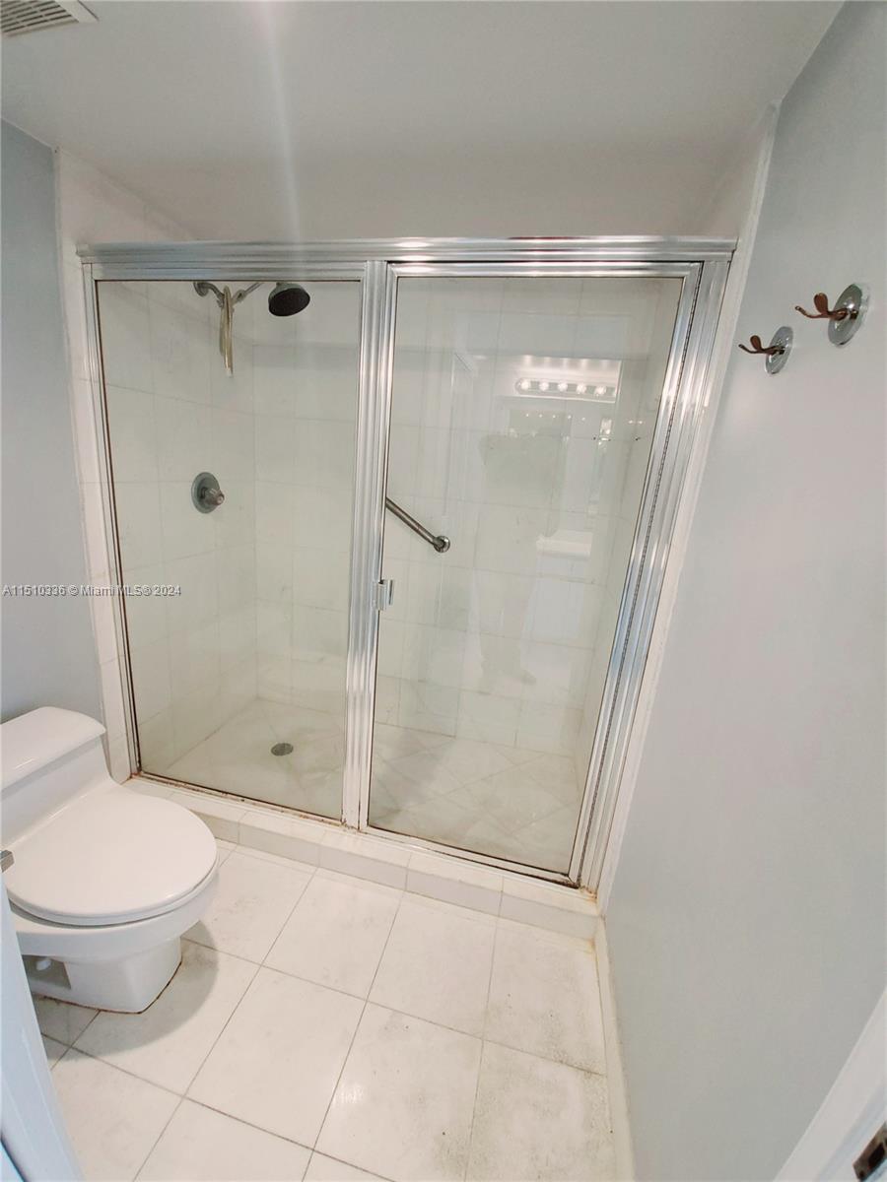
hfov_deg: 89.9
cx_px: 444
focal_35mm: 13
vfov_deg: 106.2
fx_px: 444
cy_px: 591
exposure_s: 1/30
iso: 80
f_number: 2.2
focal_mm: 1.8
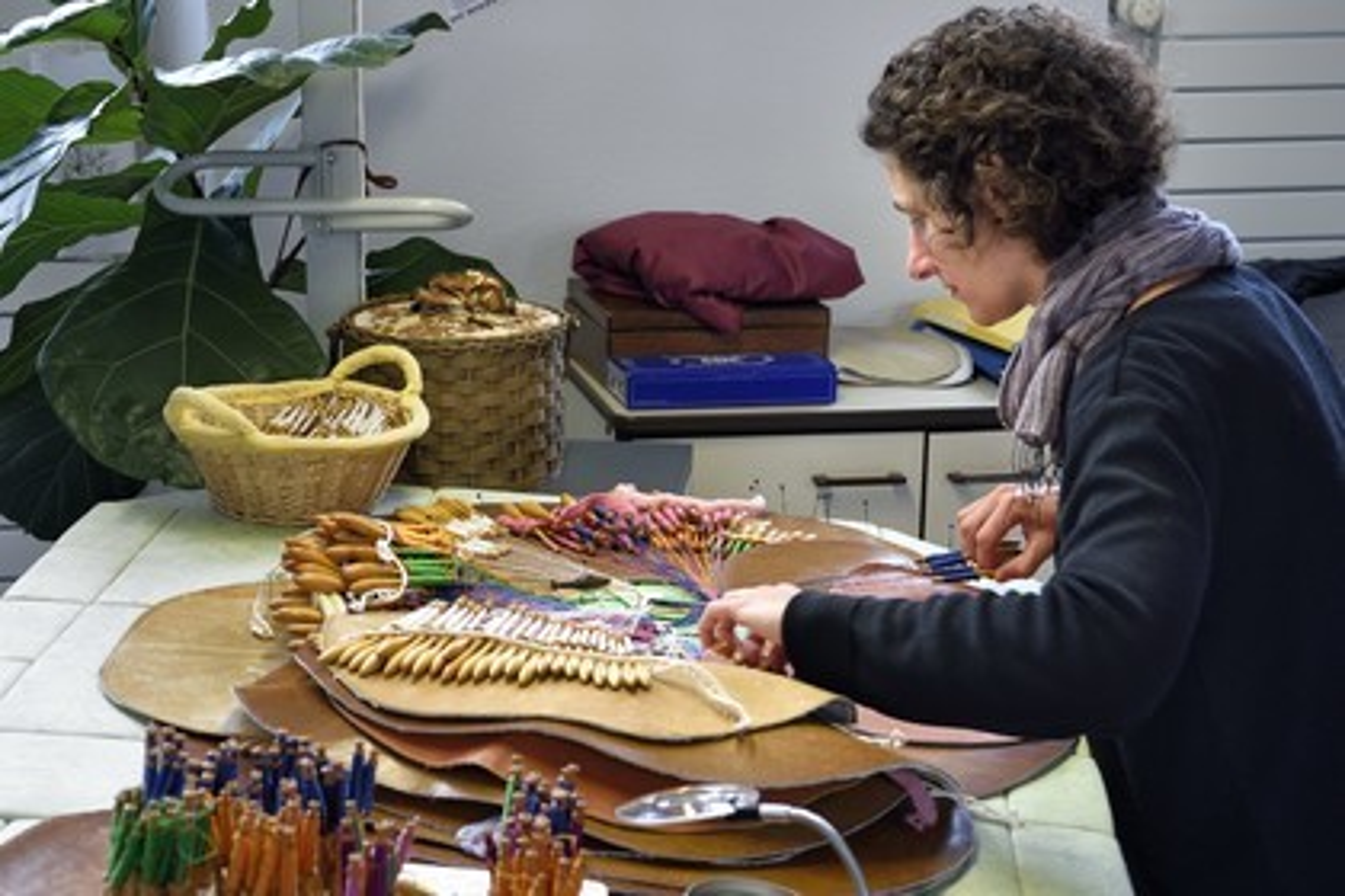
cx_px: 672
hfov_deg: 28.8
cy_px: 448
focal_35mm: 70
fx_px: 2615
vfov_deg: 19.5
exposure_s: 1/50
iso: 800
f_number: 9
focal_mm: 70
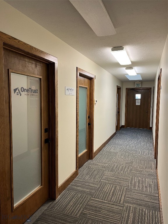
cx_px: 84
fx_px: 168
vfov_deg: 67.3
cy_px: 112
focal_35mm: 26
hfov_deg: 53.1
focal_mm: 5.1
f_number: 1.6
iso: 100
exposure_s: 1/68
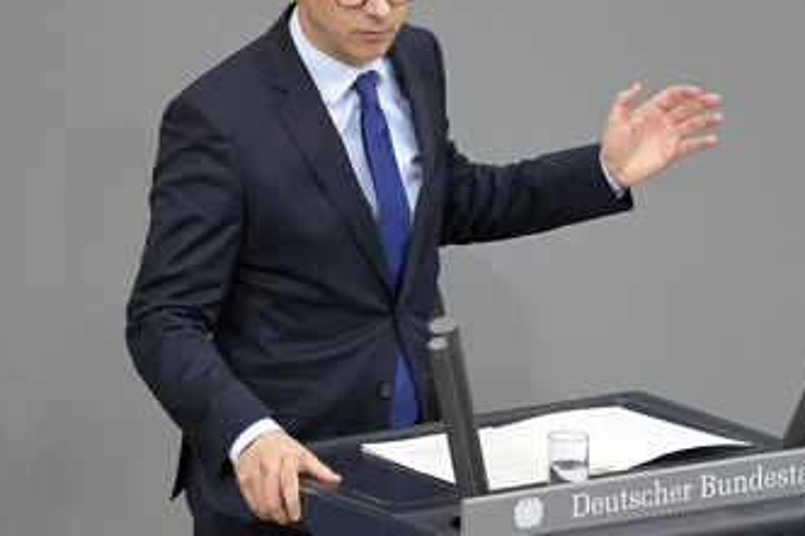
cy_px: 201
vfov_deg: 2.7
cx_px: 321
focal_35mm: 516
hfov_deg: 4.0
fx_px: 11532
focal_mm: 380
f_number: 5.6
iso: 8000
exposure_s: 1/400
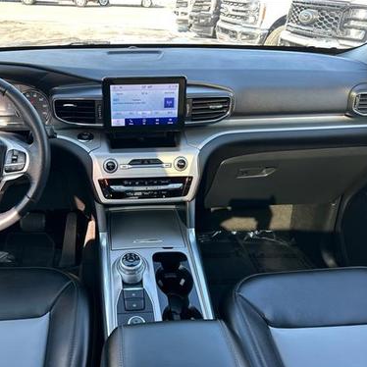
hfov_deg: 51.9
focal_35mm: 31
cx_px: 136
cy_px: 184
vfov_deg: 52.5
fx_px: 372
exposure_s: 1/140
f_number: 1.5
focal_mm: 5.7
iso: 32
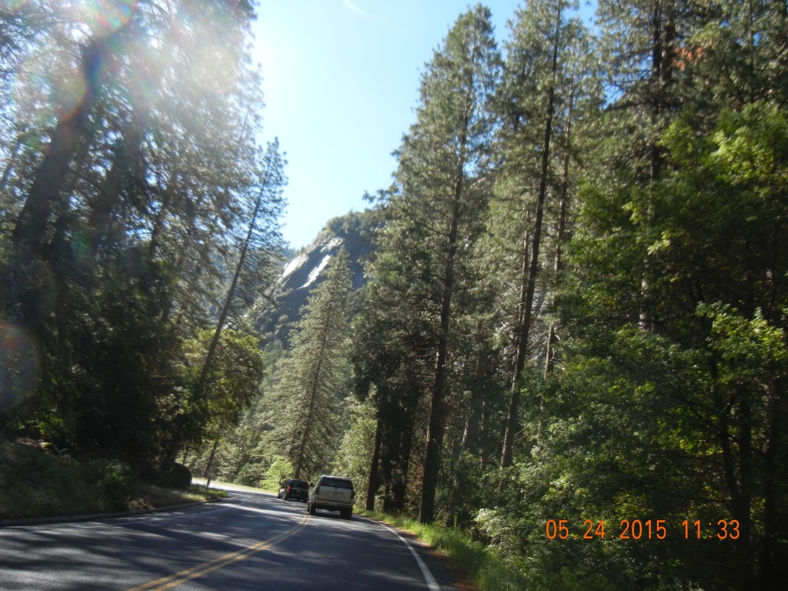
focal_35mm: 30
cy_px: 296
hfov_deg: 60.0
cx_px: 394
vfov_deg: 46.8
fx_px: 683
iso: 160
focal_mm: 5.4
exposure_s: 1/420
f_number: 3.5
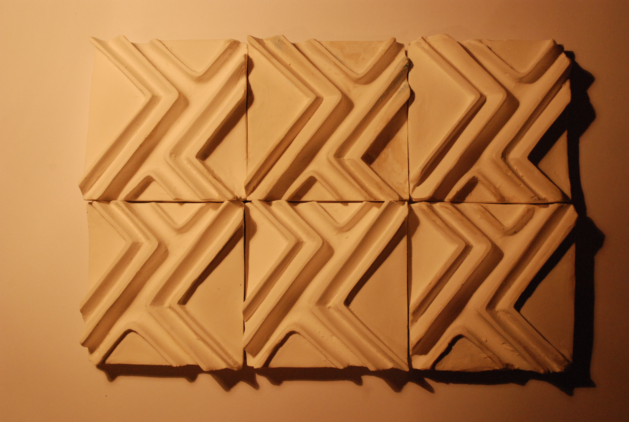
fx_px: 709
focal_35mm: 40
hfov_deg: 47.8
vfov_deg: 33.2
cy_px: 211
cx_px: 314
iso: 1250
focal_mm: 27
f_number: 9
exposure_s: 1/100
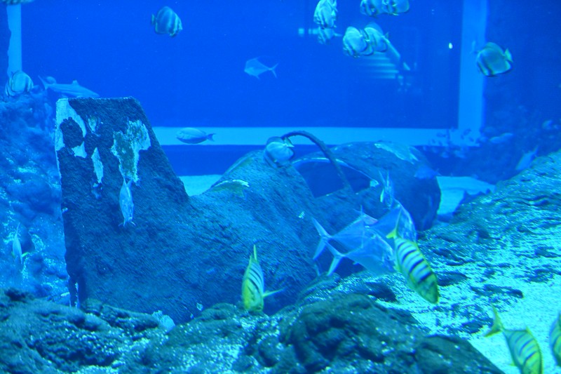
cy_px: 187
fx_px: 1091
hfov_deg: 28.8
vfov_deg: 19.4
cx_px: 280
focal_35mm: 70
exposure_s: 1/80
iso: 3200
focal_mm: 70
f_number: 2.8
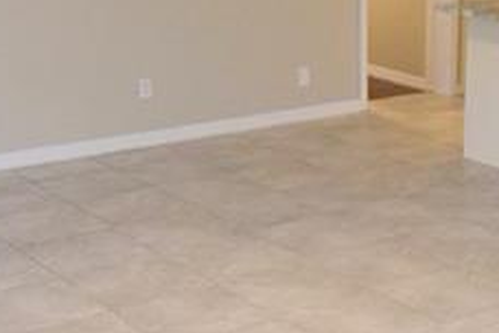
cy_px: 213
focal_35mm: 74
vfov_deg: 18.3
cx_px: 499
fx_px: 1029
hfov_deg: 25.9
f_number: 6.3
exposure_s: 1/60
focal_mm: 11
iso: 1600
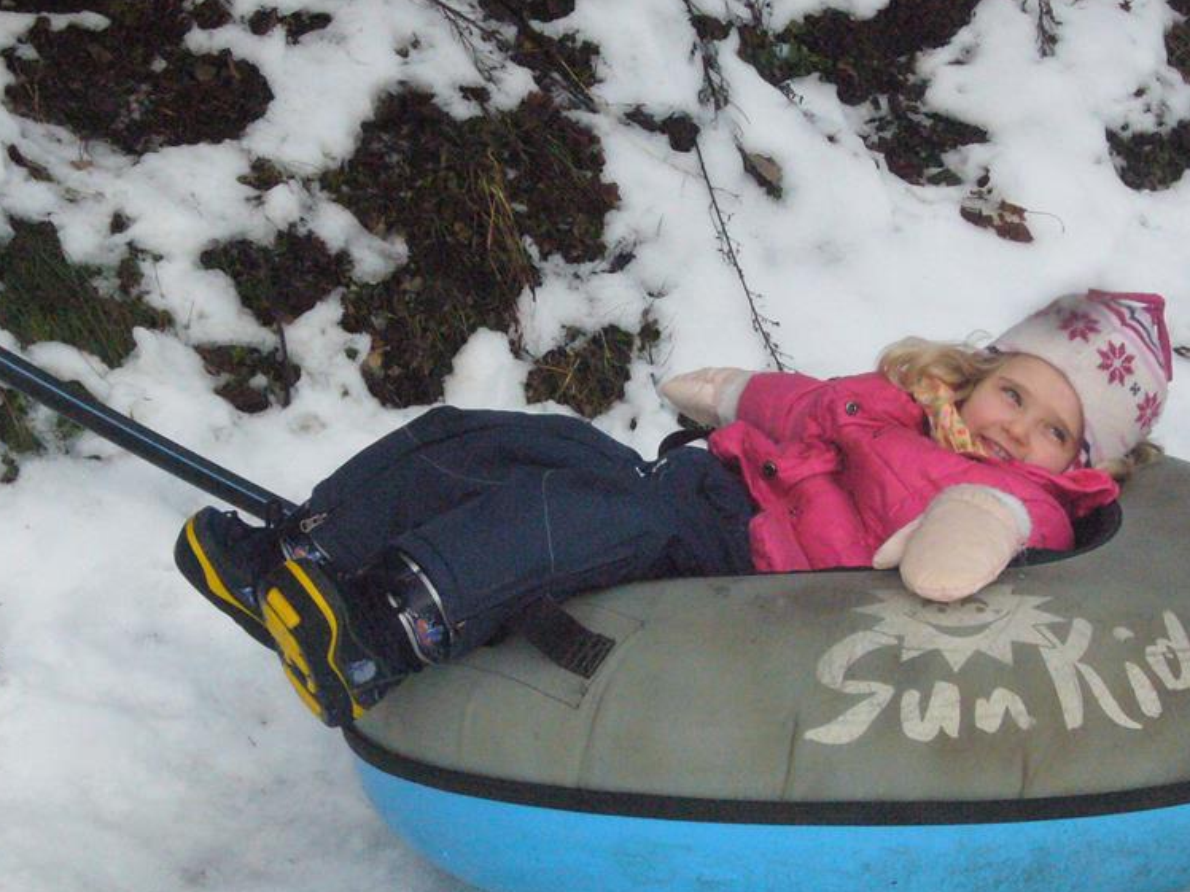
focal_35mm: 100
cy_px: 518
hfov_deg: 19.6
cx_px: 770
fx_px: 3438
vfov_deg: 14.8
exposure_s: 1/500
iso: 400
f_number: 9
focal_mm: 12
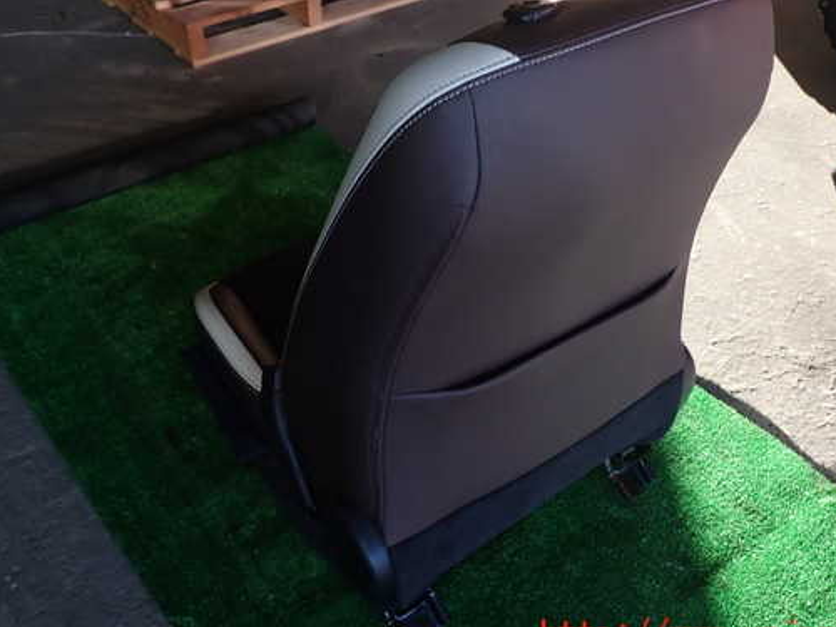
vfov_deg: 39.6
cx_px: 416
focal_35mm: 36
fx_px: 869
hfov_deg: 51.4
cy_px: 281
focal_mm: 5.4
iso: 125
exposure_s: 1/30
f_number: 6.3
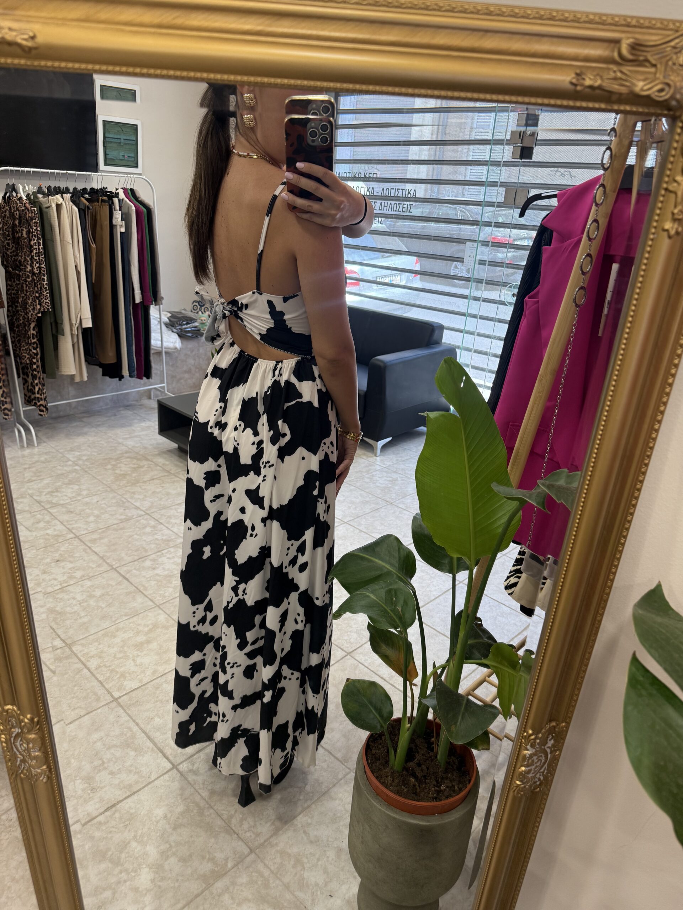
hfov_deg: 56.8
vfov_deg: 71.6
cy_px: 455
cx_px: 342
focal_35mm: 24
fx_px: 631
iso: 125
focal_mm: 6.76
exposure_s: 1/100
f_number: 1.78
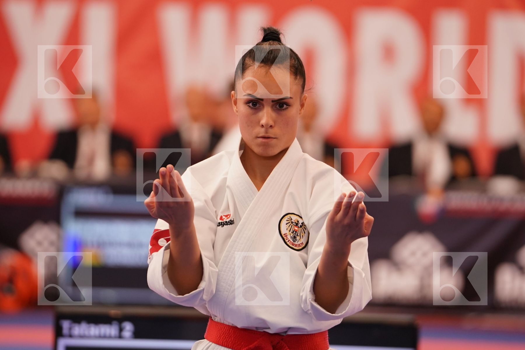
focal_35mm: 297
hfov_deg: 6.9
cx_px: 262
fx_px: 4331
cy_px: 175
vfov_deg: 4.6
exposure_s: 1/500
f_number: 2.8
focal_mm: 198
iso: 800
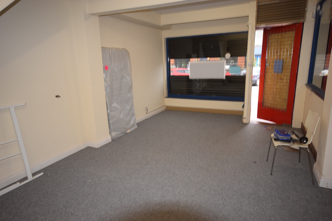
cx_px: 166
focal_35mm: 22
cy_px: 110
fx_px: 208
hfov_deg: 77.3
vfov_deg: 56.2
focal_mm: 15
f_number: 5
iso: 800
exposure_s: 1/100
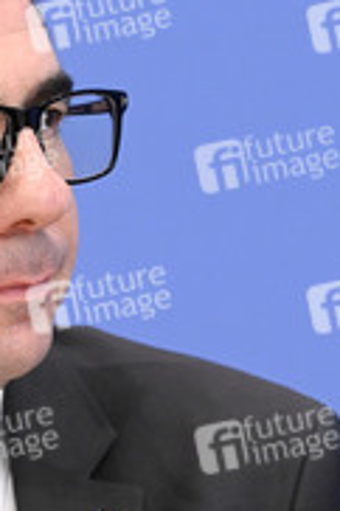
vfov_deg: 5.9
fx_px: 4925
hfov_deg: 4.0
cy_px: 230
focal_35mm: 347
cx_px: 24
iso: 4000
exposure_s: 1/640
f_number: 5.6
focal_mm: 140
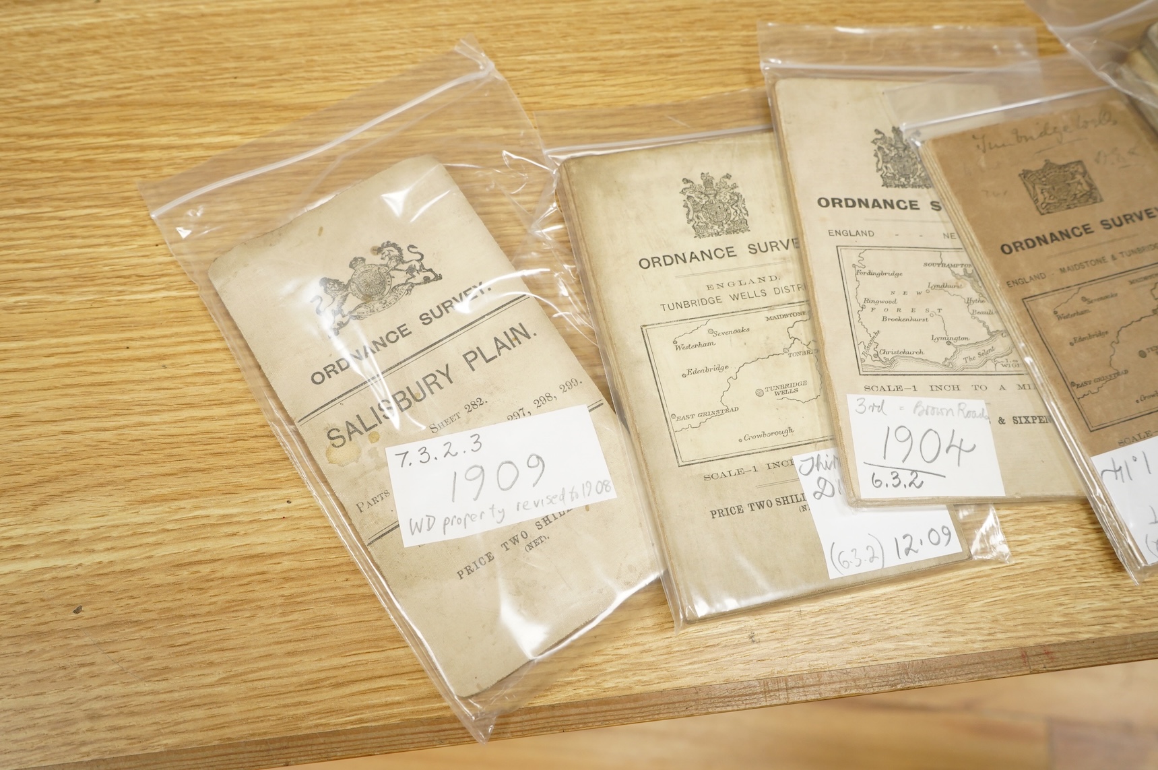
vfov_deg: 46.3
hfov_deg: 65.5
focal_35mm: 28
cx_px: 579
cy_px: 385
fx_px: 900
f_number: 6.3
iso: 2500
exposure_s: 1/100
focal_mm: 28
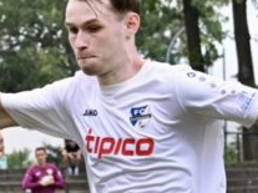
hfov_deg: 3.6
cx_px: -74
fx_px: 4112
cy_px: 239
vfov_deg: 2.7
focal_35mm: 552
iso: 3200
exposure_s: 1/1600
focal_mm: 116
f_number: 9
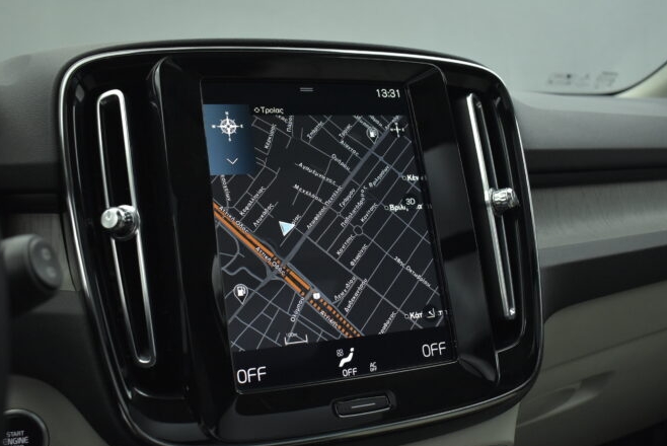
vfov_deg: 37.9
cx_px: 303
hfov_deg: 54.3
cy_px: 251
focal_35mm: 35
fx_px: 649
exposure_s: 1/100
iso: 1600
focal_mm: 20
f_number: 3.5
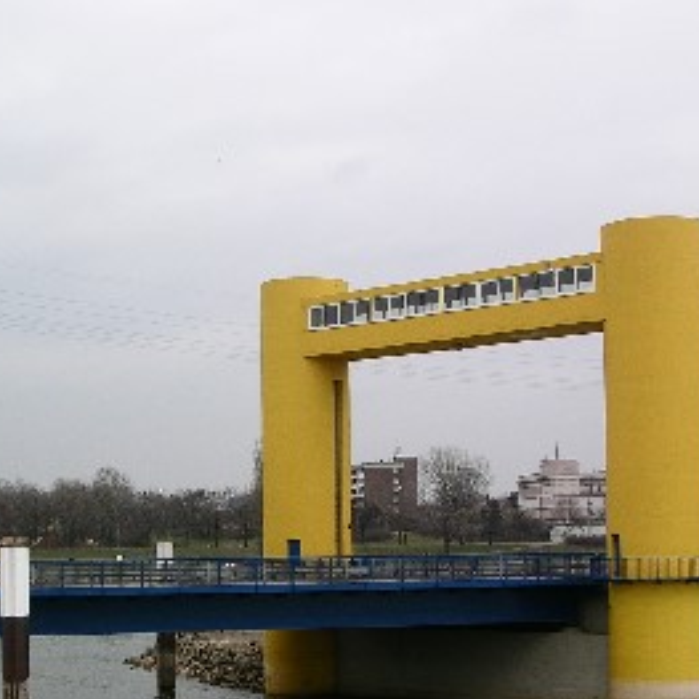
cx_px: 187
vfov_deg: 24.8
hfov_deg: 24.8
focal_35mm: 69
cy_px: 492
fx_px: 1576
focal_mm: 8.9
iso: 50
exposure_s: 1/99.2
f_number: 7.1
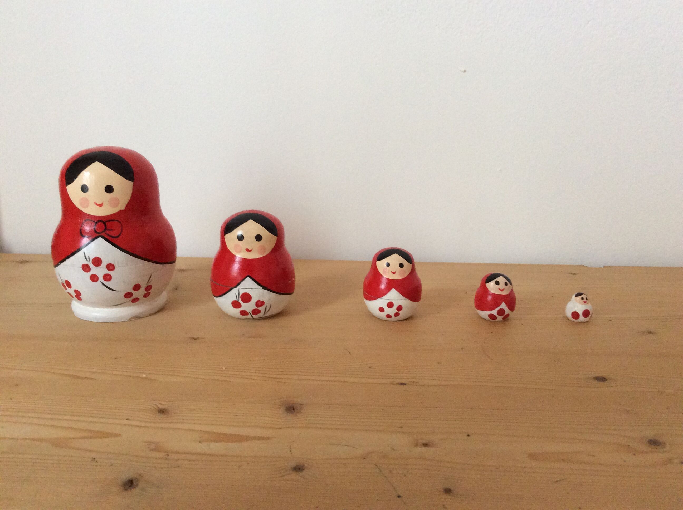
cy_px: 255
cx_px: 342
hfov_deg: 56.9
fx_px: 630
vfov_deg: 44.1
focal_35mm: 32
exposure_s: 1/25
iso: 200
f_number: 2.4
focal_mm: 3.3
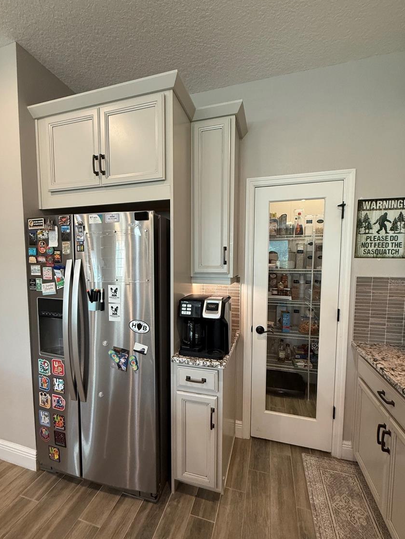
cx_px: 205
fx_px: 234
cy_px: 282
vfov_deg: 98.1
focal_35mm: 15
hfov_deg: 81.7
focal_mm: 2.22
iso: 320
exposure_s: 1/120
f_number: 2.2
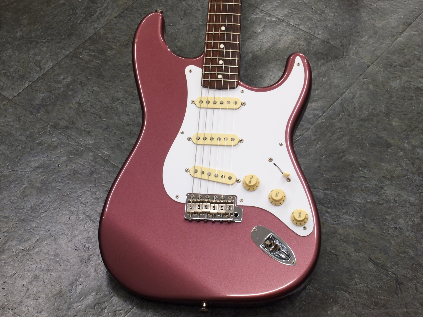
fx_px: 1026
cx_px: 212
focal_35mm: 84
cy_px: 158
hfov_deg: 23.3
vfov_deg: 17.6
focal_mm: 42
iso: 200
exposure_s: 1/3
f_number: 11
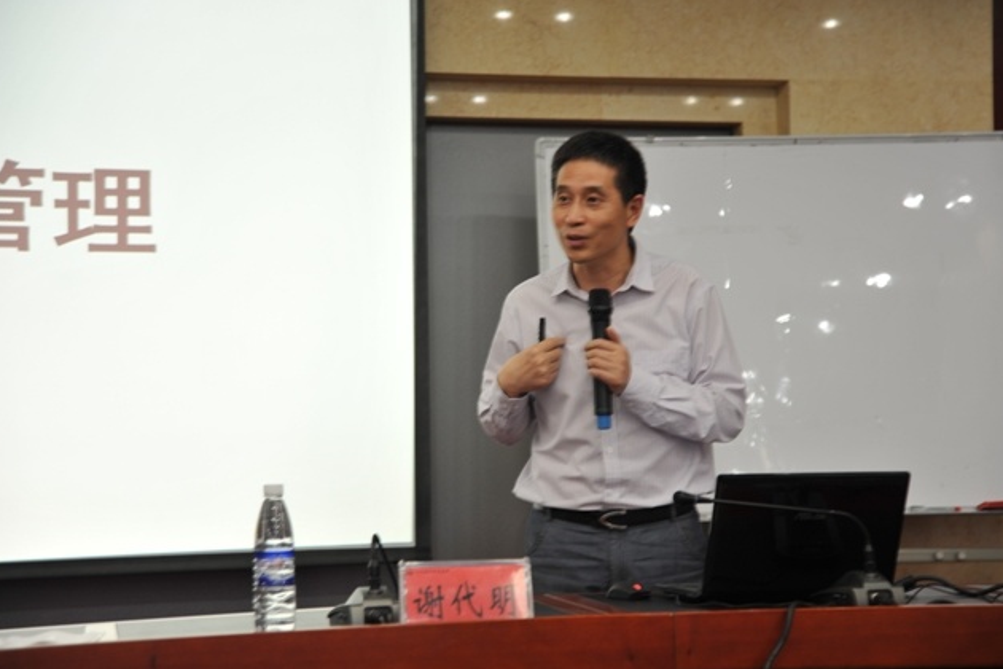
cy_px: 333
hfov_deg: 31.9
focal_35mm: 63
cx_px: 498
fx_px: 1755
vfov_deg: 21.6
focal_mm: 62
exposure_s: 1/13
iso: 200
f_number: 4
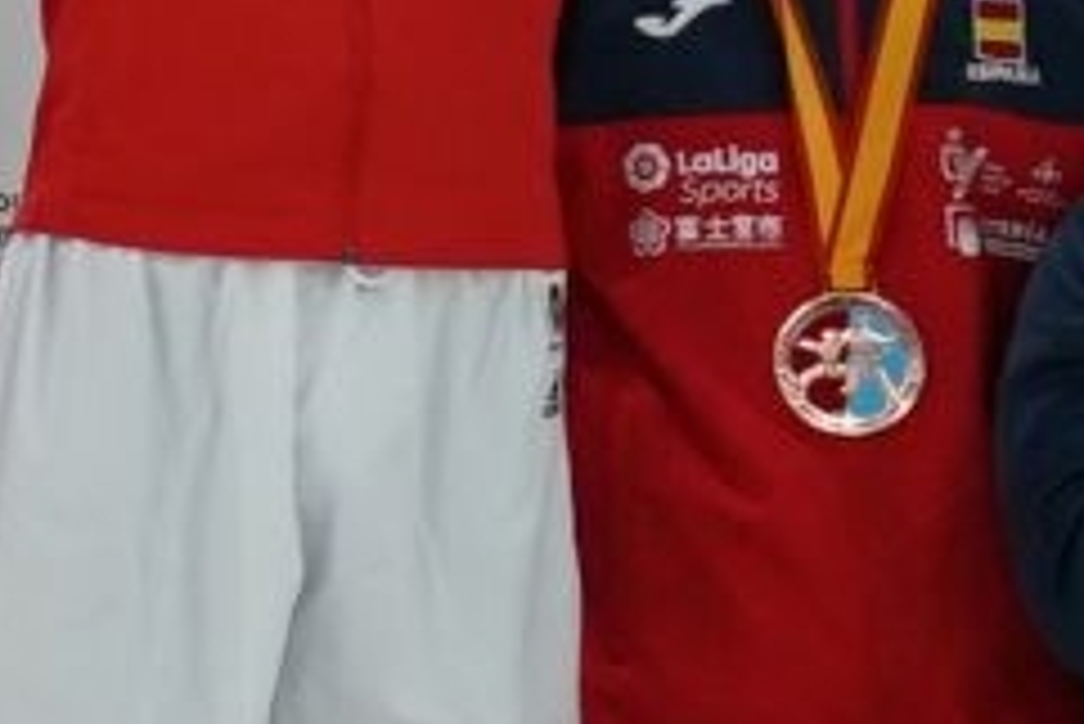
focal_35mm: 388
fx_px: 11690
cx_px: -2807
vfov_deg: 3.5
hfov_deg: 4.9
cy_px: 162
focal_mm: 35
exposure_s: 1/250
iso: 800
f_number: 2.8
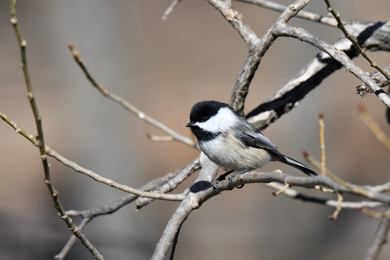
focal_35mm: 510
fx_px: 5524
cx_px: 195
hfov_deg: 4.0
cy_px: 130
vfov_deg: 2.7
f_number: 6.3
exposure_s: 1/2000
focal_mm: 340
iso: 400
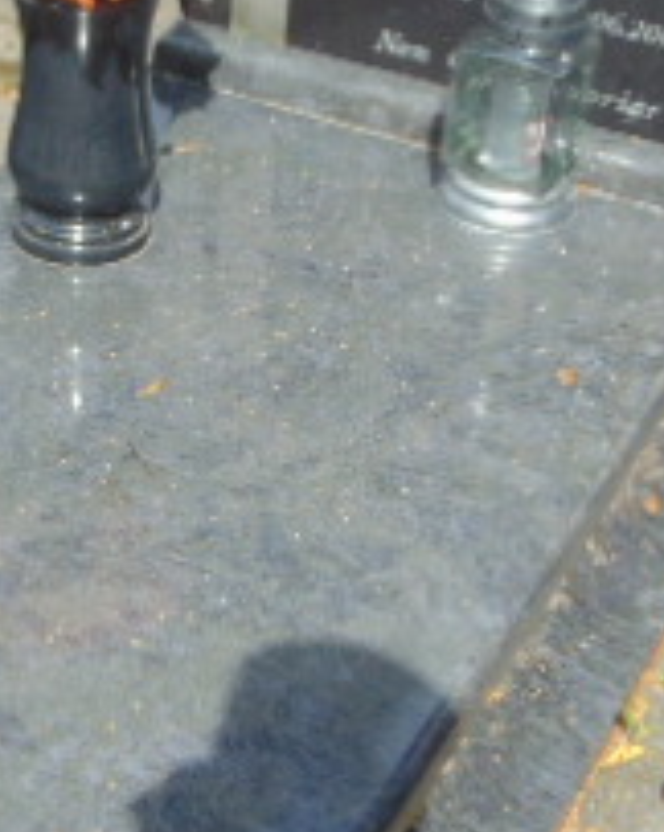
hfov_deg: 19.8
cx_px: 184
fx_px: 1894
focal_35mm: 77
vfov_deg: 24.8
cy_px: 385
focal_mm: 4.5
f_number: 3
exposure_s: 1/800
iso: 80
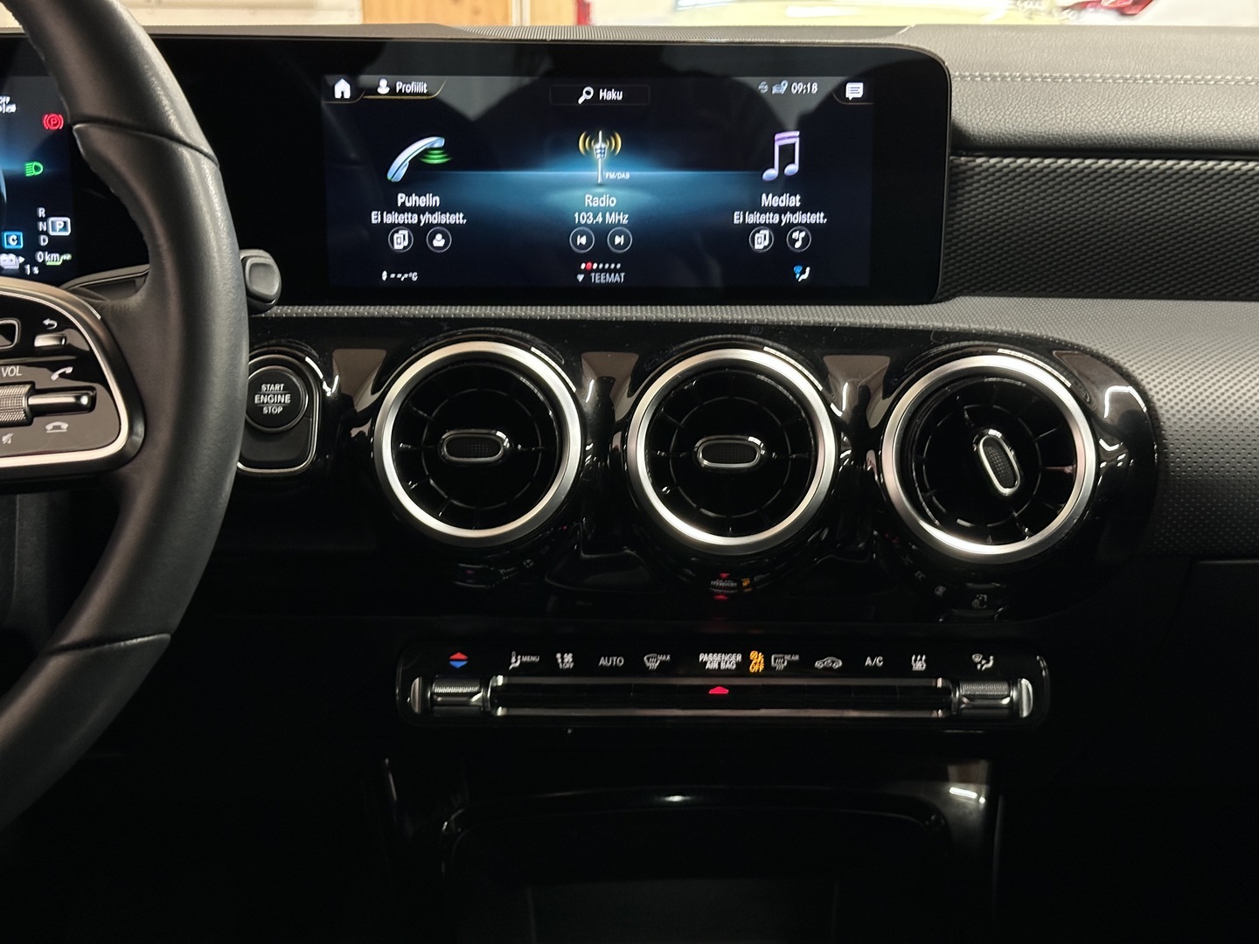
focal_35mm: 48
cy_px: 472
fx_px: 1746
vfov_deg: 30.3
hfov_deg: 39.7
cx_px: 630
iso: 500
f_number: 1.78
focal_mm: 6.86
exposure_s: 1/37
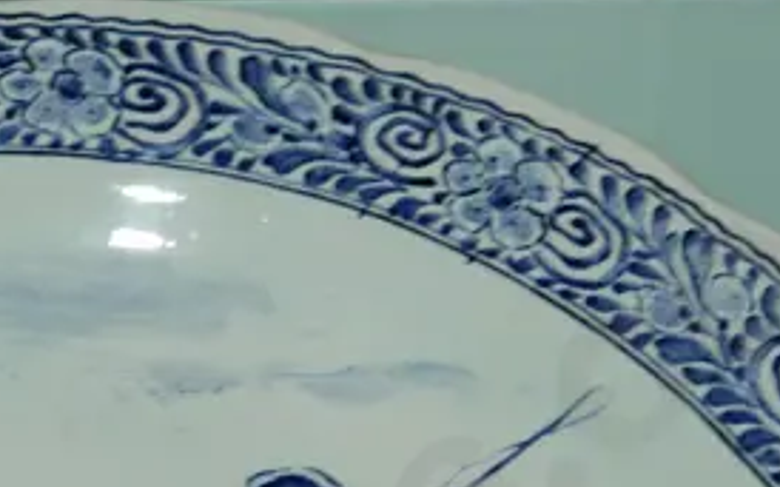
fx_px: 4207
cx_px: -108
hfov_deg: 10.4
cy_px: 927
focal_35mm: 198
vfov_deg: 6.5
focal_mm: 25
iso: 200
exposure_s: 1/80
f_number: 5.3
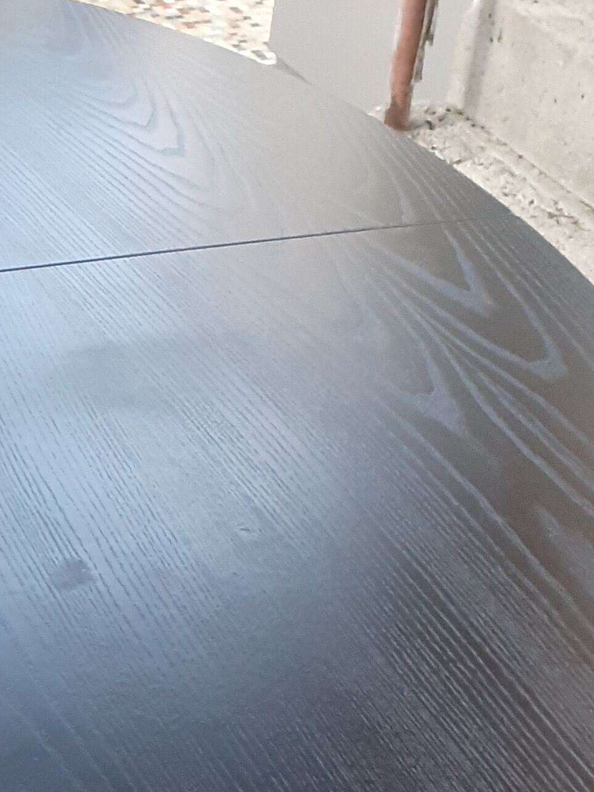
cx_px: -226
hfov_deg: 15.9
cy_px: 756
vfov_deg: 21.8
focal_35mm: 87
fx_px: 1990
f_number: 1.9
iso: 200
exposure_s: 1/25
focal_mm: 3.6
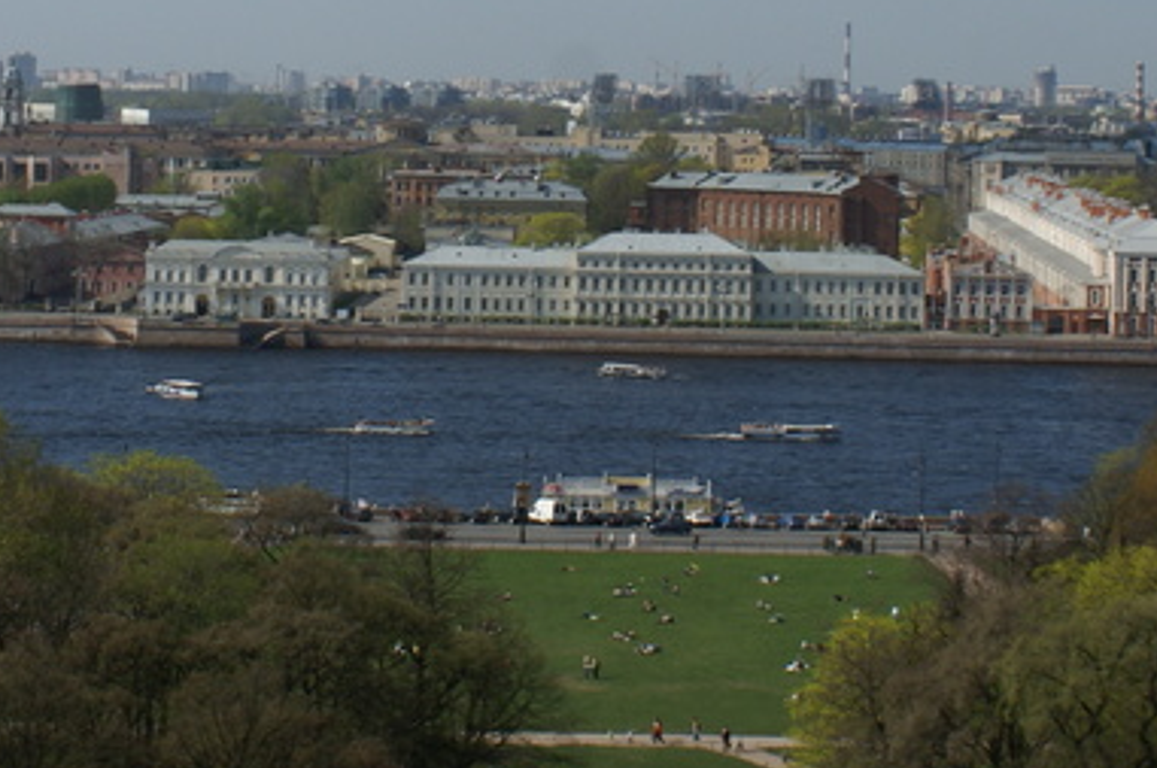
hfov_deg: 18.1
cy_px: 124
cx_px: 389
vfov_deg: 12.0
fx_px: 3627
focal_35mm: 113
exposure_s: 1/320
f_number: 10
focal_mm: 28
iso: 100
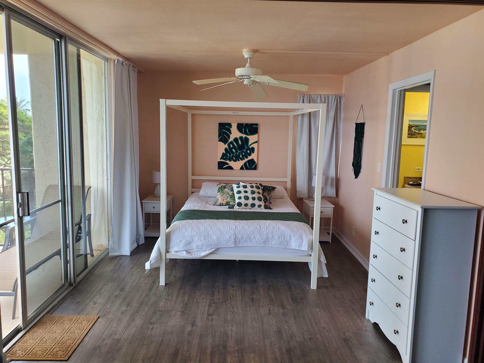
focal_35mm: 26
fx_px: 364
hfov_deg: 67.3
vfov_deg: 53.1
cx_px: 242
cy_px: 182
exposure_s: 1/120
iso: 160
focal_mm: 4.3
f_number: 2.4
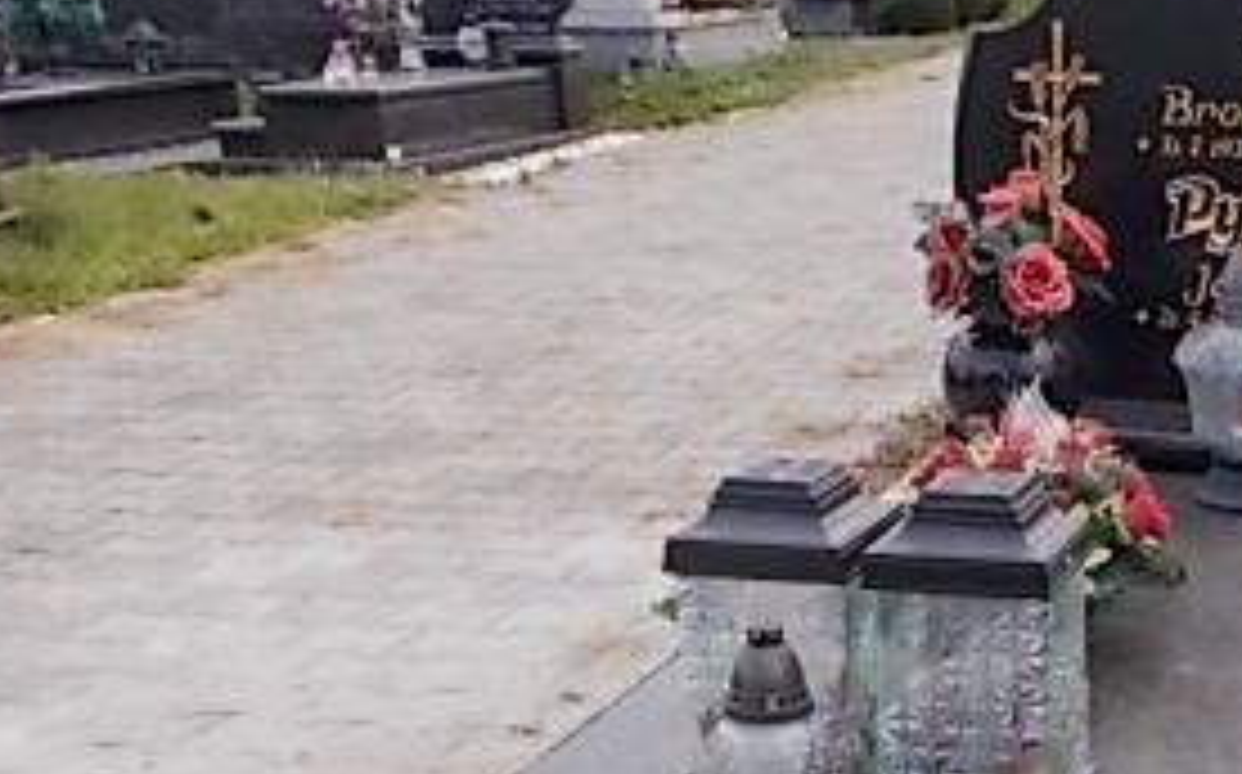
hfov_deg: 29.9
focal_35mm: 64
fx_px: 2165
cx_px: 1238
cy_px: 720
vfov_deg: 19.8
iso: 80
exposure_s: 1/250
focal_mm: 4.6
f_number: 3.2
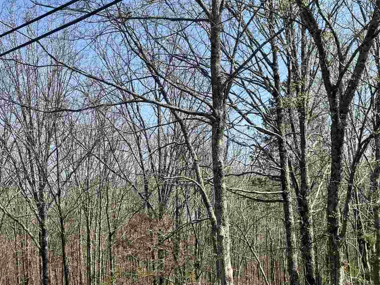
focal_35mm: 64
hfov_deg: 29.9
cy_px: 235
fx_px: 703
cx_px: 106
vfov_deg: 22.6
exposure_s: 1/2506
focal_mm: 6.76
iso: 80
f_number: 1.78
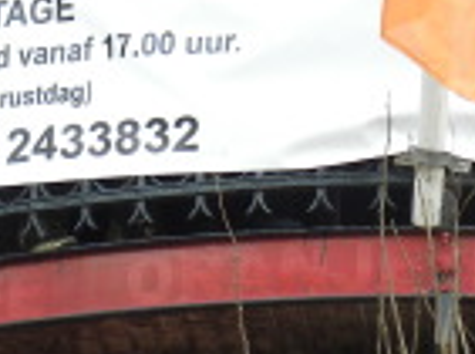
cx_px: 367
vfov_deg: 3.1
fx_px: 6542
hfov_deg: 4.2
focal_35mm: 478
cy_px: -428
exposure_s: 1/64.6
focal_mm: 18.8
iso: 78
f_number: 4
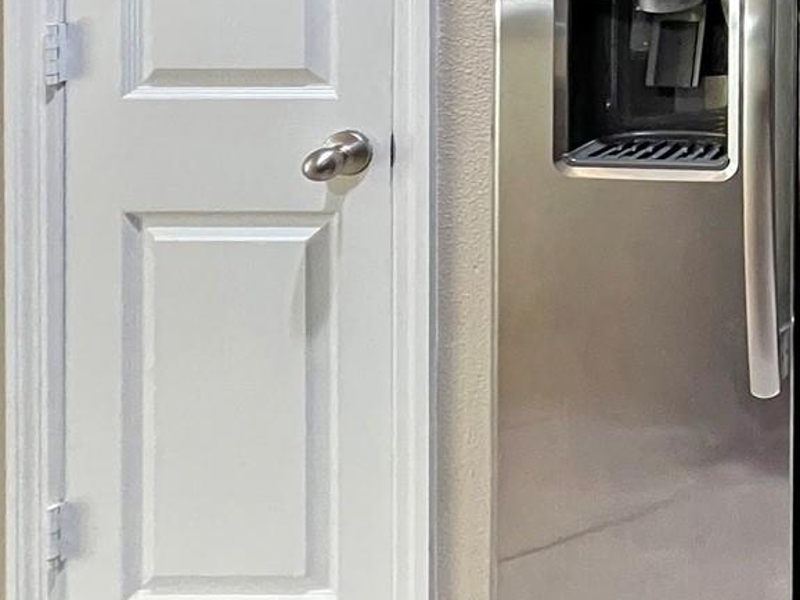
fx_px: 832
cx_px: 1042
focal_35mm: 36
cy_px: 48
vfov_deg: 36.9
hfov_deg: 35.2
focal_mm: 1.57
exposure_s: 1/40
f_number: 1.8
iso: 800
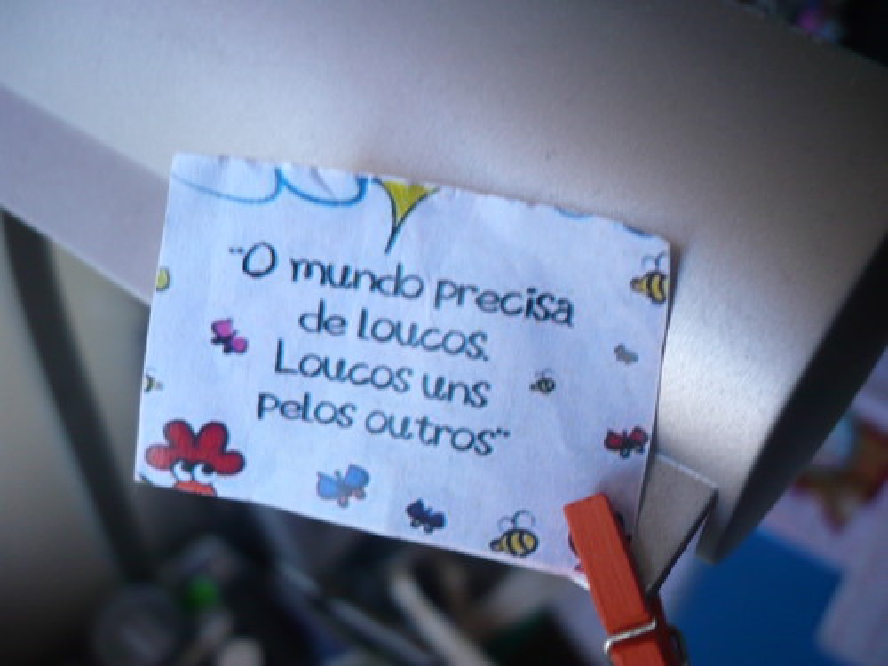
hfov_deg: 52.6
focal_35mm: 35
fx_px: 898
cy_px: 333
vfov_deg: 40.7
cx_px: 444
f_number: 2.8
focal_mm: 5.8
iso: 160
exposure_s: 1/30
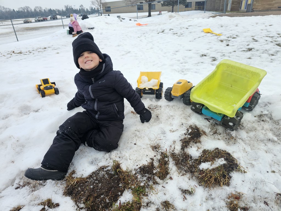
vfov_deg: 58.9
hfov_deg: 73.9
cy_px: 106
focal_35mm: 23
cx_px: 140
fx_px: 187
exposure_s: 1/347
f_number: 1.7
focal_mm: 6.3
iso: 10
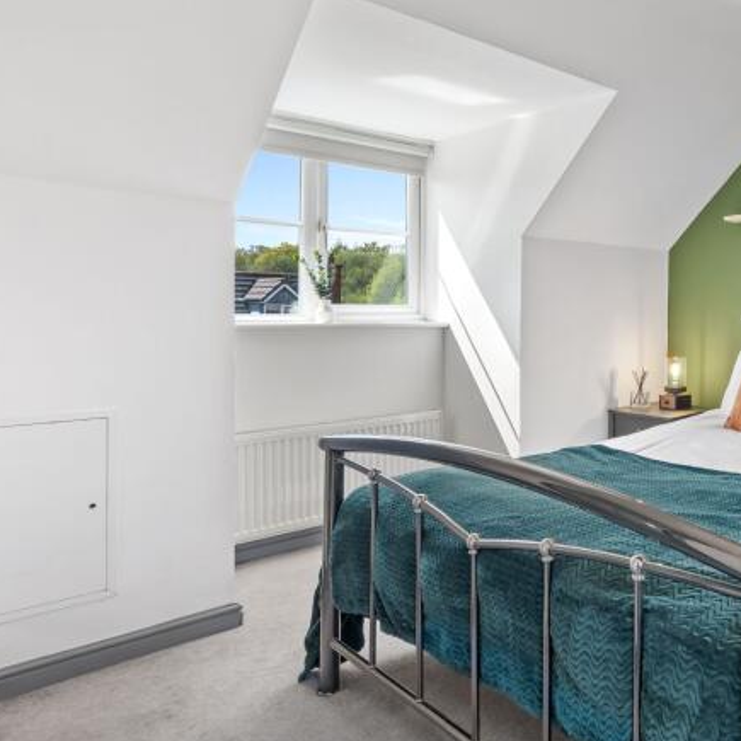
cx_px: 727
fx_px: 678
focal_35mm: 28
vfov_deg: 57.0
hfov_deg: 48.2
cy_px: 306
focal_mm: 14
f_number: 8
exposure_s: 1/5
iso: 400
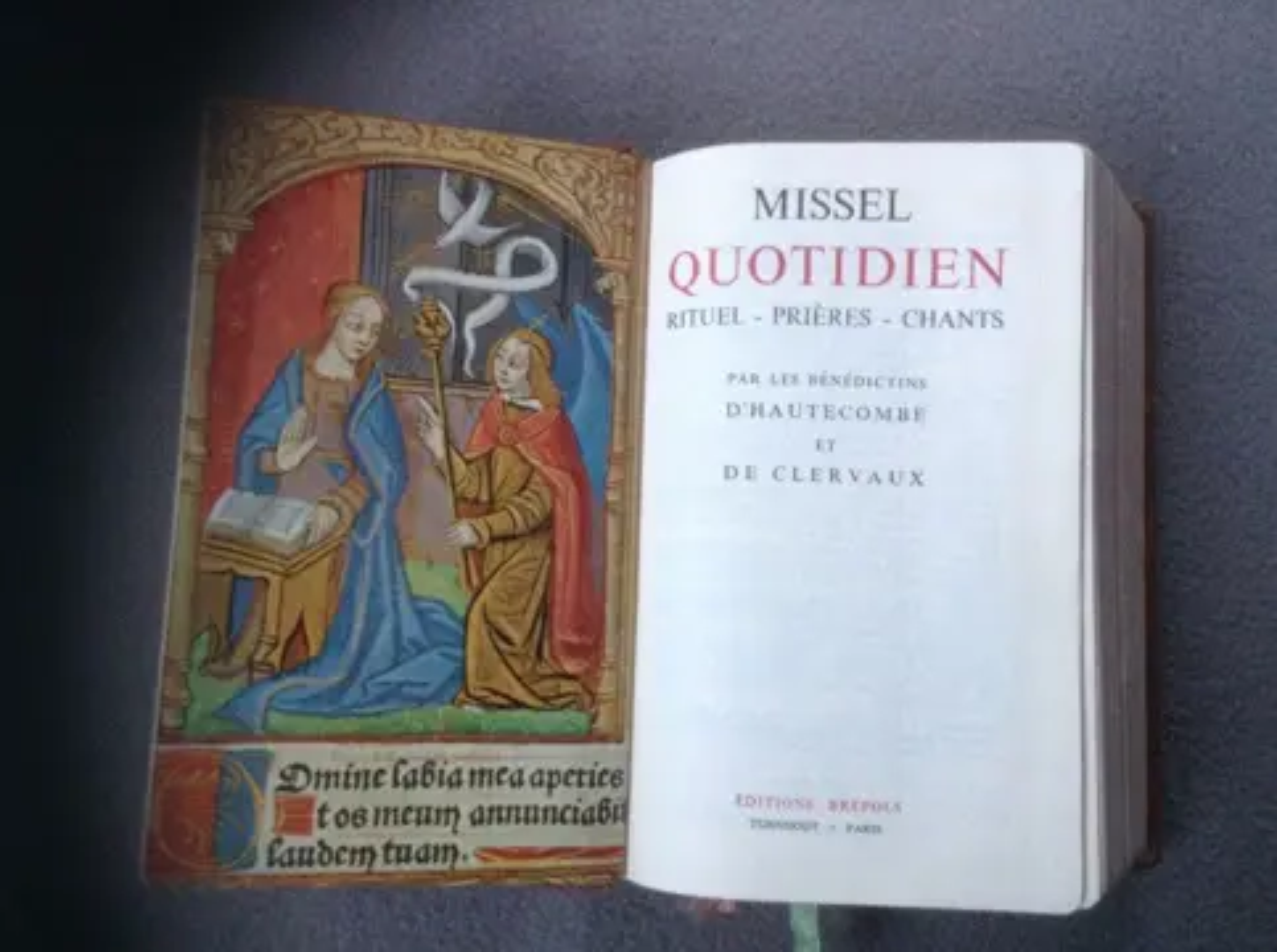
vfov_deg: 42.8
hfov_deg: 55.5
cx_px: 638
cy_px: 476
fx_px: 1215
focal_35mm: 33
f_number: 2.4
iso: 200
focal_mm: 3.3
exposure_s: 1/17
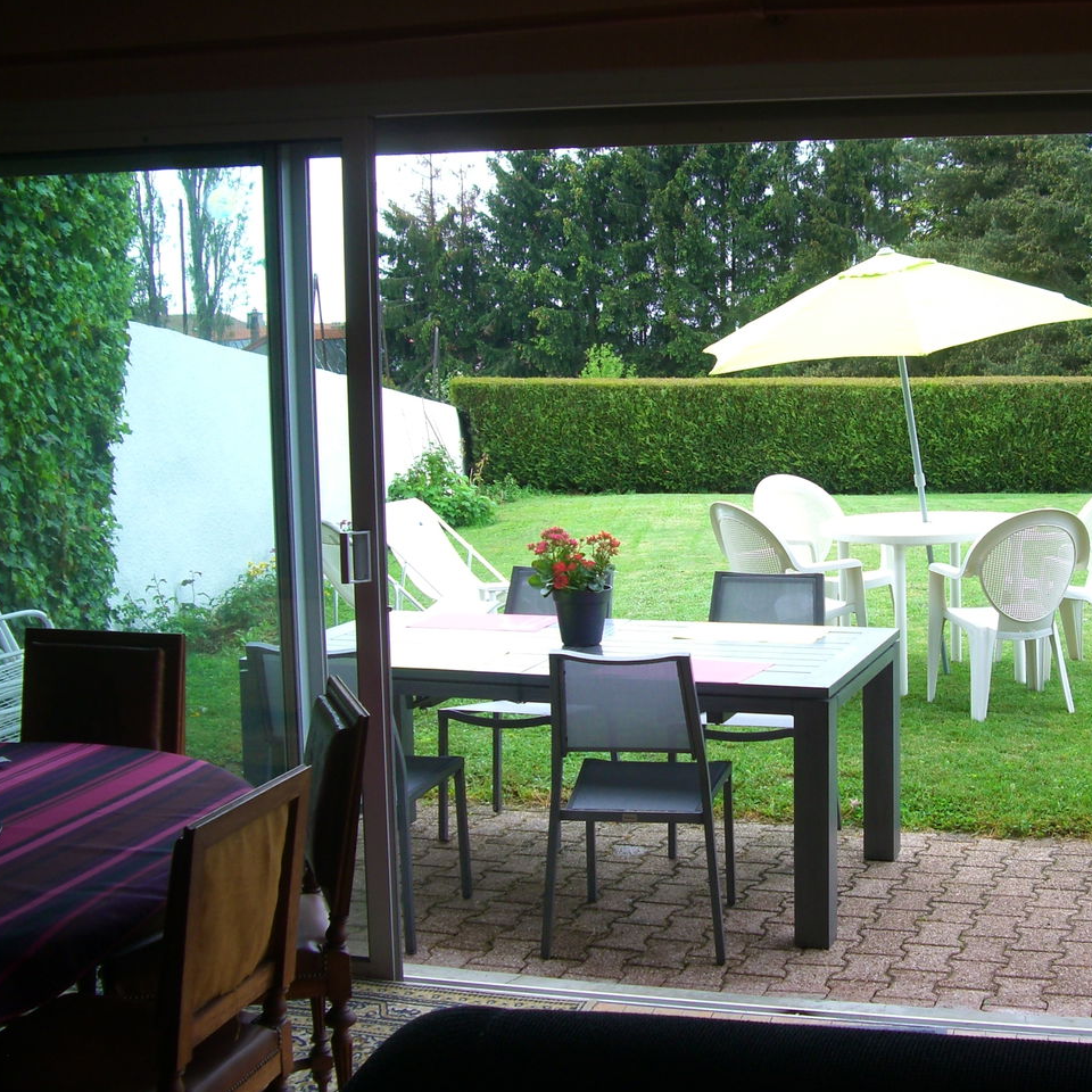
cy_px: 571
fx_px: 1999
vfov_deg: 30.6
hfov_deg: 30.0
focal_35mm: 56
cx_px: 822
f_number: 2.8
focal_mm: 7.9
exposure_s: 1/60
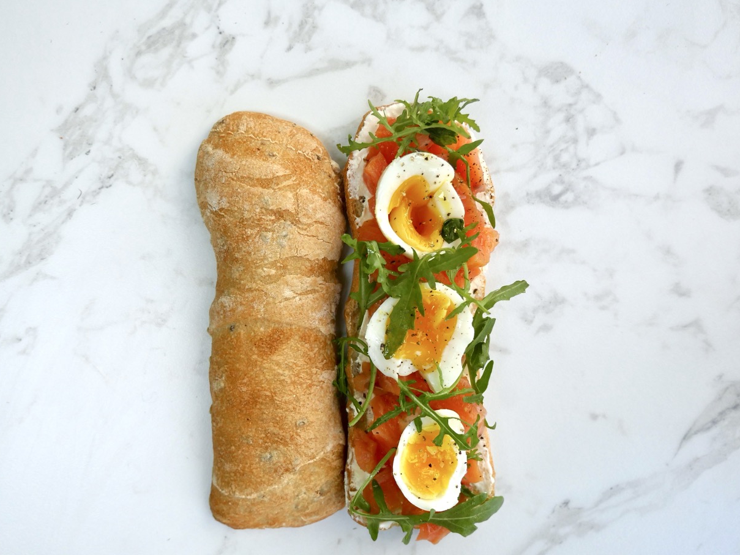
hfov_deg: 51.3
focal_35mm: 36
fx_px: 770
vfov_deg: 39.7
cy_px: 291
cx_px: 364
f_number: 2.8
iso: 400
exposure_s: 1/1600
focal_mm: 17
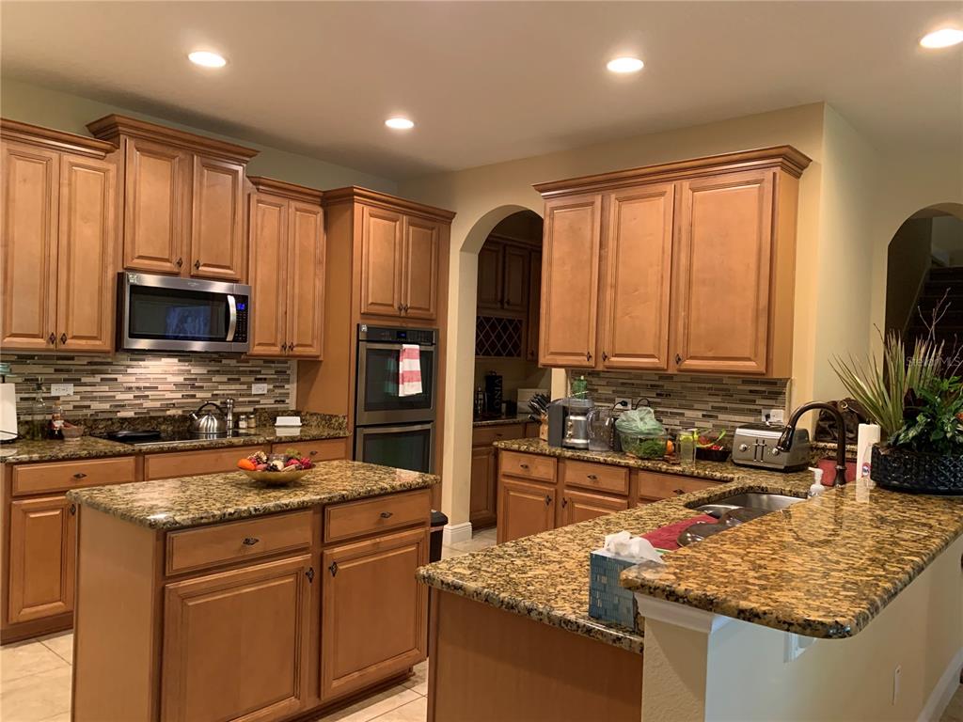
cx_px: 482
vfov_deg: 53.1
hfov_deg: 67.3
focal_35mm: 26
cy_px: 361
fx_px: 723
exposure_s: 1/60
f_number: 1.8
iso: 400
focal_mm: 4.25
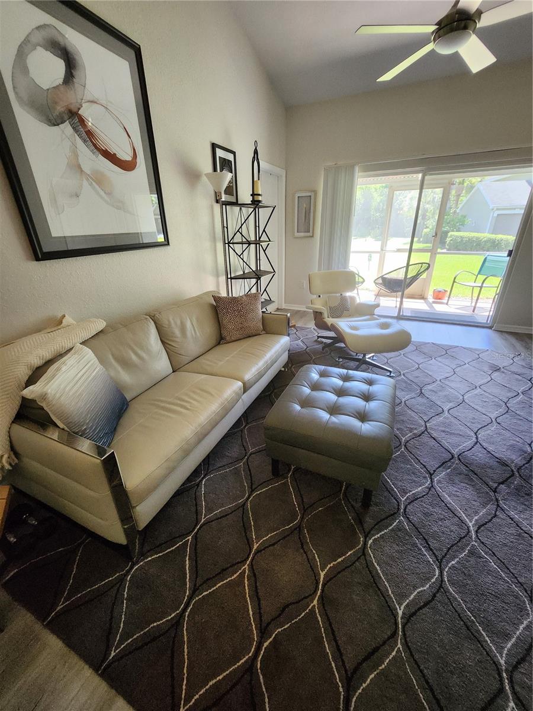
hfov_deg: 89.9
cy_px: 356
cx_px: 266
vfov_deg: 106.2
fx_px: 267
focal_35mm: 13
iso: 320
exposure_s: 1/60
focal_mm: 1.74
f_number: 2.2
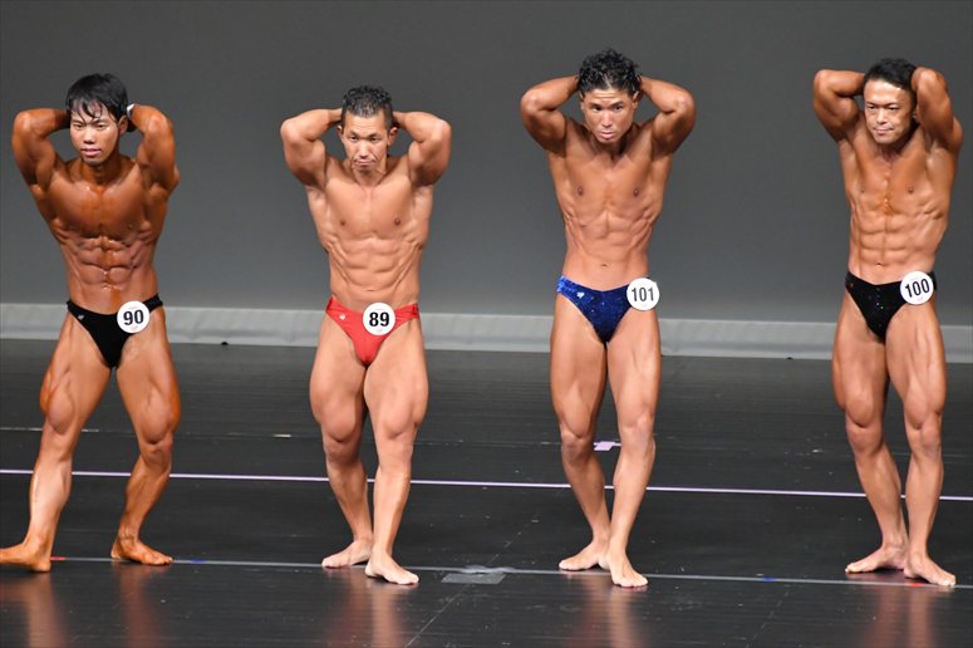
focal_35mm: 345
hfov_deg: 6.0
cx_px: 486
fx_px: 9320
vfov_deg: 4.0
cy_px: 324
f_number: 5.6
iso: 5000
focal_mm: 230
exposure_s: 1/400
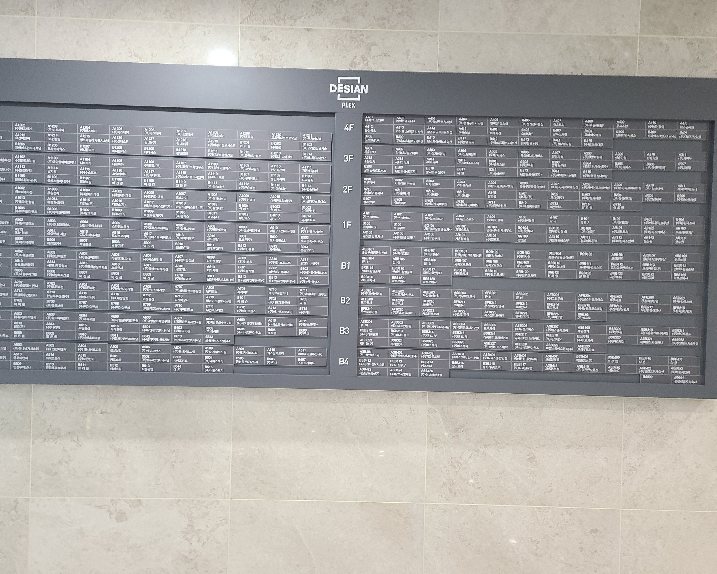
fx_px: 594
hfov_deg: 62.2
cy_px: 286
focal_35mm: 28
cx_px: 354
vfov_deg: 51.5
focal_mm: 5.4
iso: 250
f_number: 1.8
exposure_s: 1/40
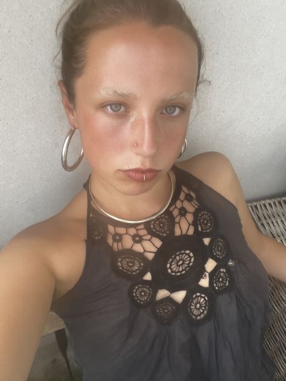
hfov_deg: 46.8
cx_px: 143
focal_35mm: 30
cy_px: 190
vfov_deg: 60.0
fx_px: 330
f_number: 2.2
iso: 25
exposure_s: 1/195
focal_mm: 2.71
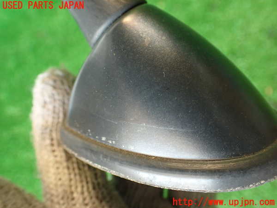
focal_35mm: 32
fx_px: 256
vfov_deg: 44.2
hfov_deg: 56.8
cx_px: 138
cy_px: 104
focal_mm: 5.79
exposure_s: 1/30
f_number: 2.4
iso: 250
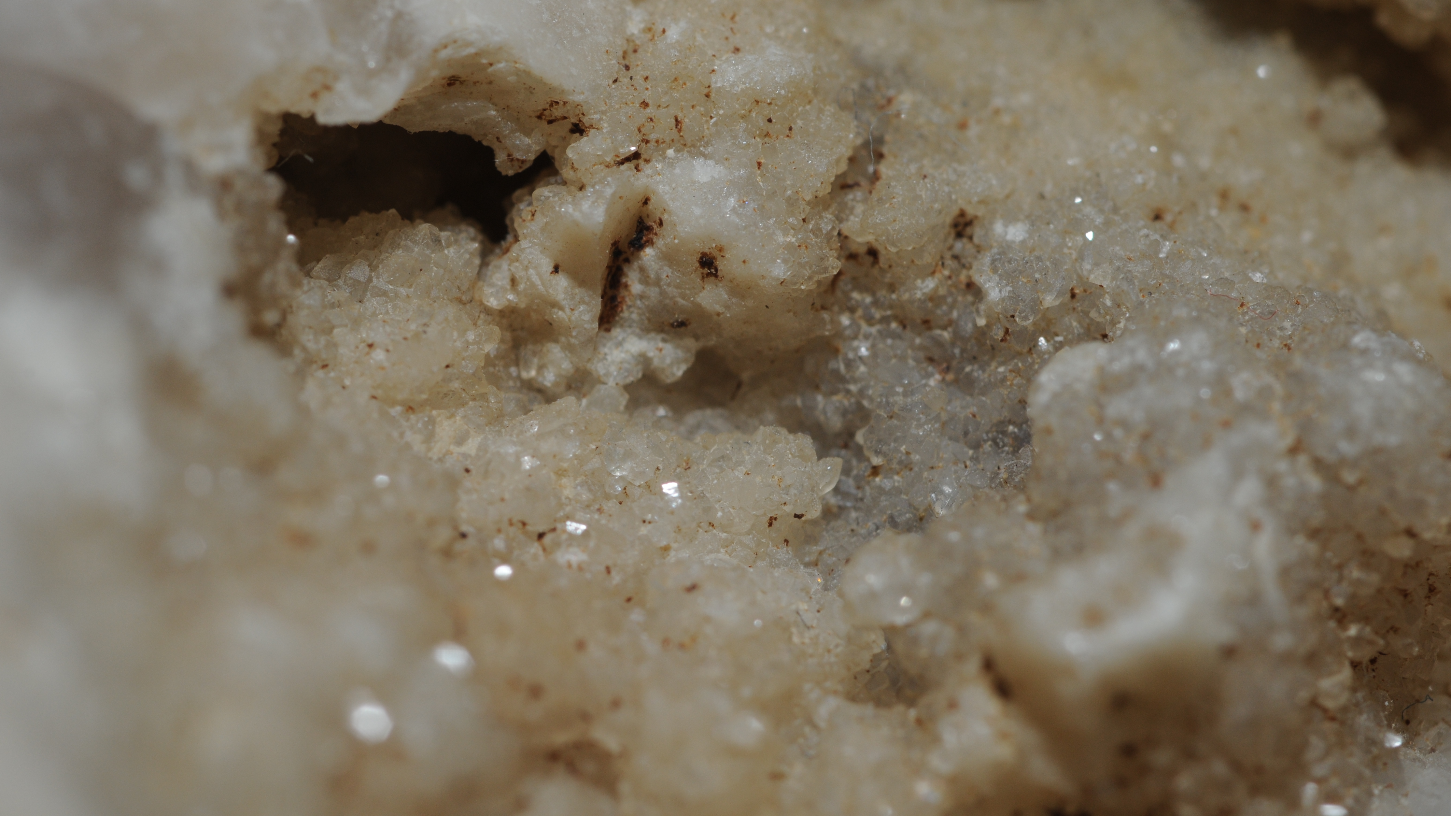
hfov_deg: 22.5
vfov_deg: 12.7
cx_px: 727
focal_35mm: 95
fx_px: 3655
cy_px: 462
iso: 200
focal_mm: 60
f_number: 16
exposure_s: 1/60
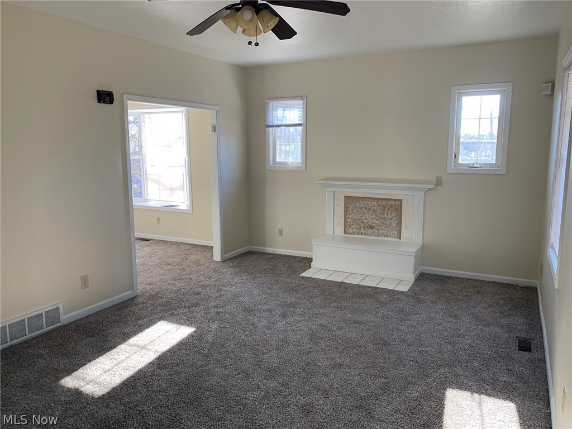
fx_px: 430
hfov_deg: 67.3
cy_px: 214
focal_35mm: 26
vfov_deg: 53.1
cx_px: 286
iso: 100
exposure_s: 1/119
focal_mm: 4.25
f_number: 1.8
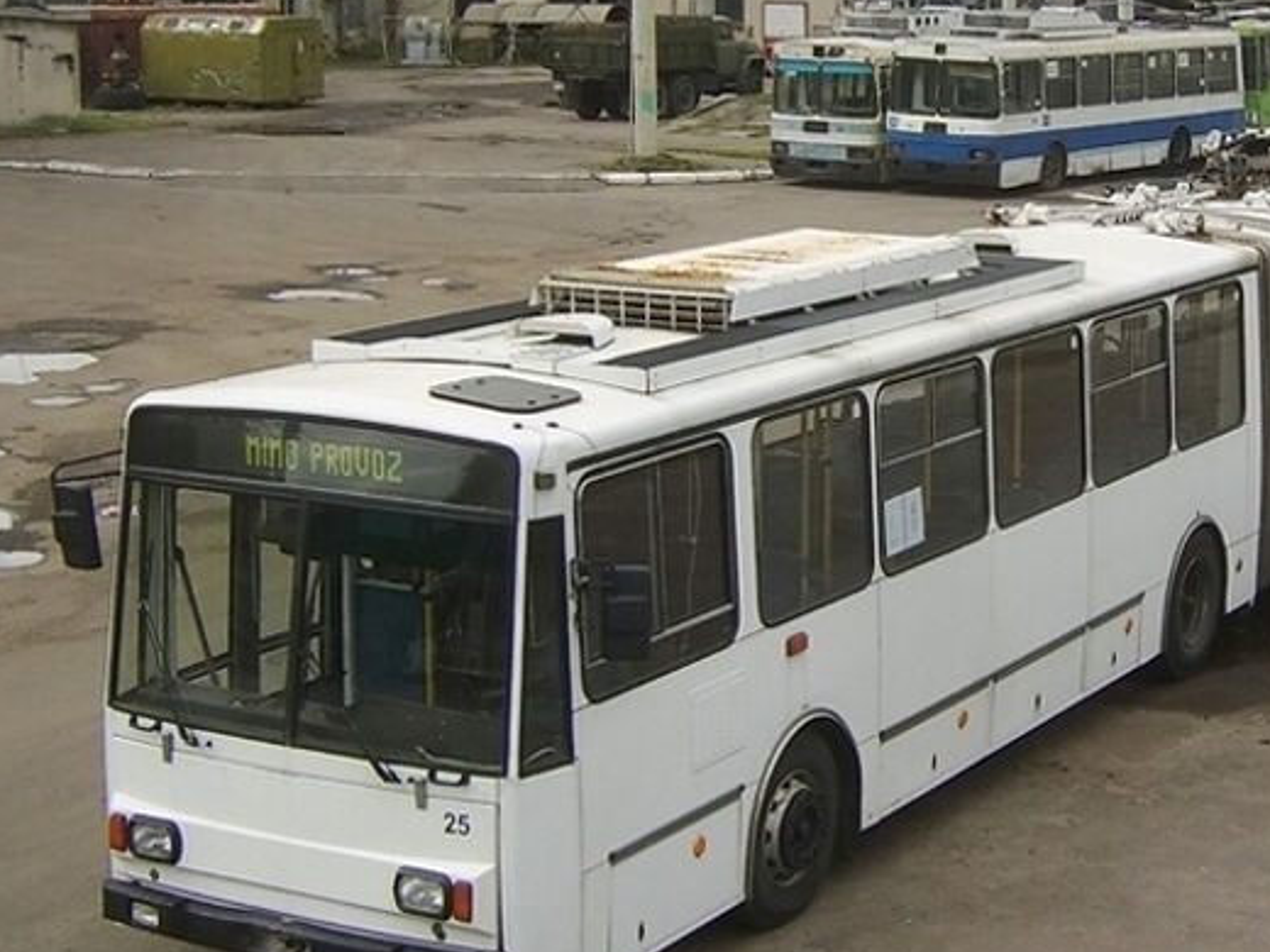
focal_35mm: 61
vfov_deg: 23.9
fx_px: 2238
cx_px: 911
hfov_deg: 31.3
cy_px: 281
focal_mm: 8.13
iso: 71
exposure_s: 1/229
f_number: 5.6
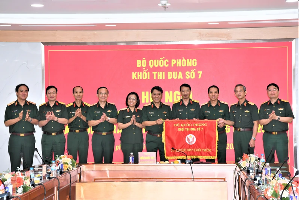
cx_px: 150
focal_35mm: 105
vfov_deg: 13.0
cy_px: 100
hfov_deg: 19.5
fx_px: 872
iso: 1000
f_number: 9
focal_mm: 70
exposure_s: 1/80
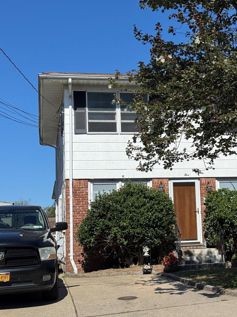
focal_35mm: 65
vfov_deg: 29.8
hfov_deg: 22.2
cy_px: 157
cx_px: 199
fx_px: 593
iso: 64
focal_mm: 6.76
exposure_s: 1/6410
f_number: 1.78
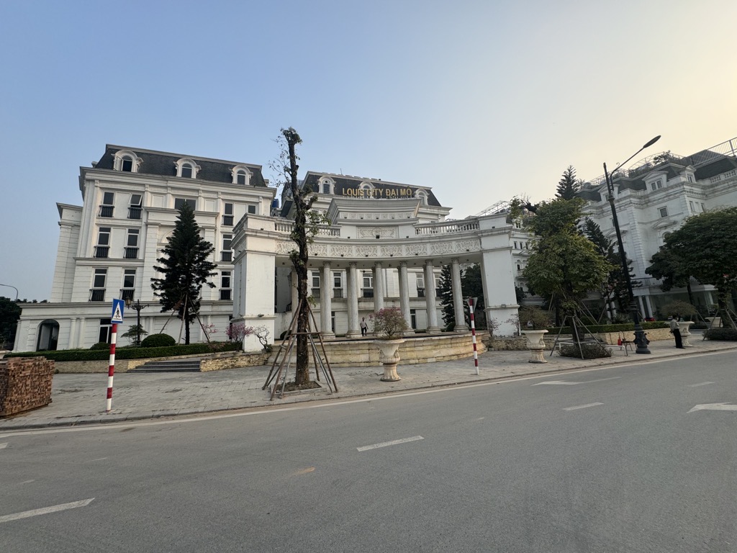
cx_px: 368
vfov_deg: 85.7
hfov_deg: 102.1
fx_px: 298
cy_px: 276
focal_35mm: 14
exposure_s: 1/610
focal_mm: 2.22
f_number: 2.2
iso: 40
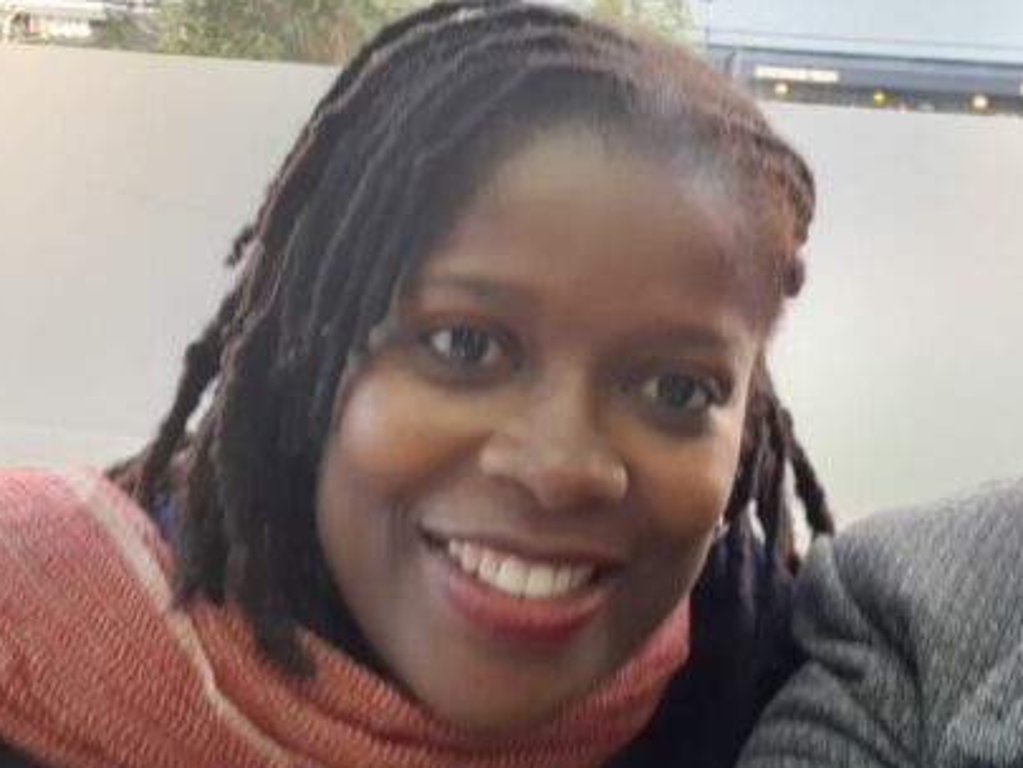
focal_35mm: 49
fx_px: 1449
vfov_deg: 29.5
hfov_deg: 37.7
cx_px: 793
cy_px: 275
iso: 80
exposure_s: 1/50
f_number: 2
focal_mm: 3.75
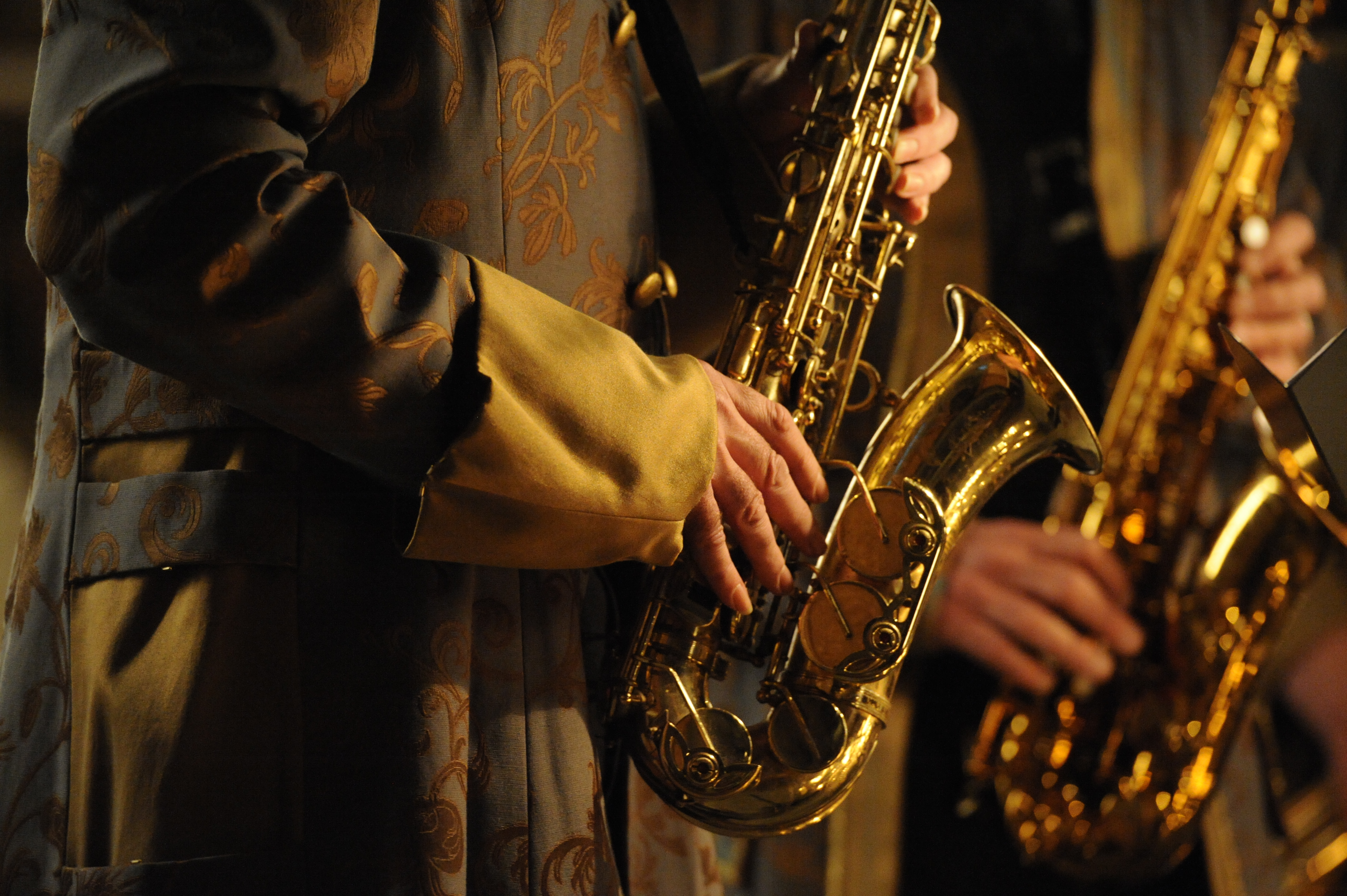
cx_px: 674
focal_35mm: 195
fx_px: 7291
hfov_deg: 10.6
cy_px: 448
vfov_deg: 7.0
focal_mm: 195
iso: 6400
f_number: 3.5
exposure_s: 1/40
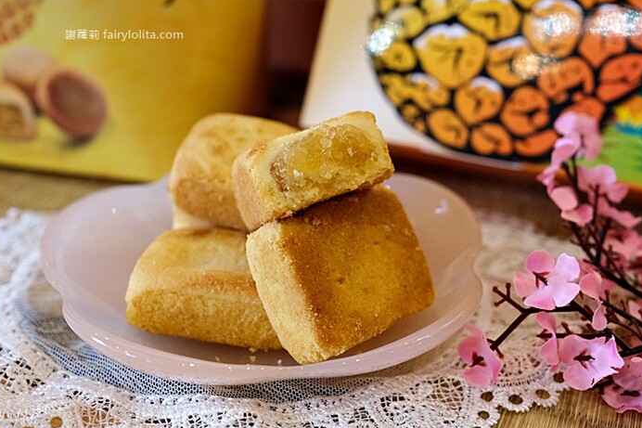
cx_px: 342
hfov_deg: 45.4
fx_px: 767
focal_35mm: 43
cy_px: 216
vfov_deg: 31.2
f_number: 3.6
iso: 1600
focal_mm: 23
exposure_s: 1/75
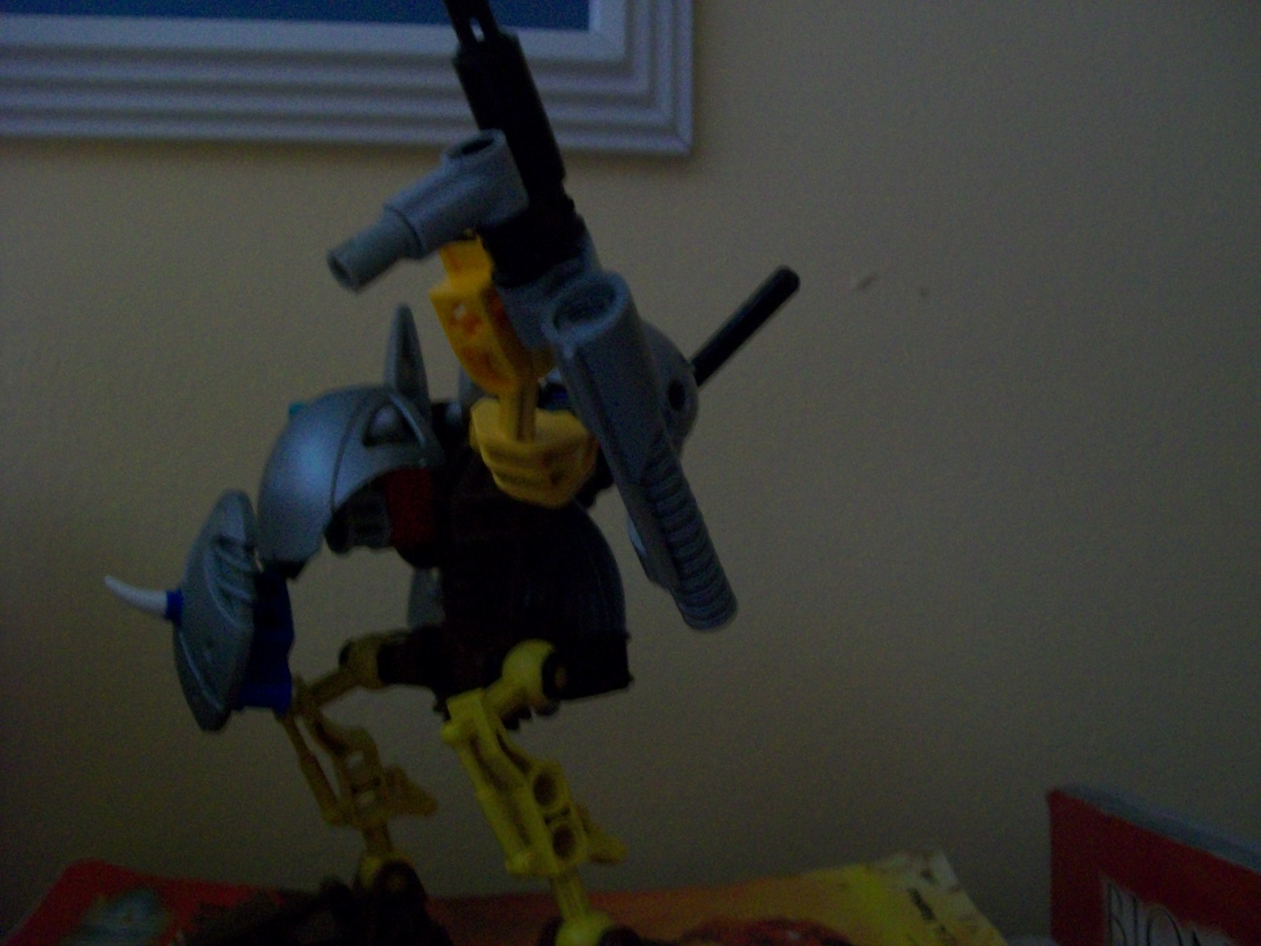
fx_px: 1311
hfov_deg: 51.4
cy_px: 473
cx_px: 630
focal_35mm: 36
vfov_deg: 39.7
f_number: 2.7
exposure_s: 1/8
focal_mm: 6
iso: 200
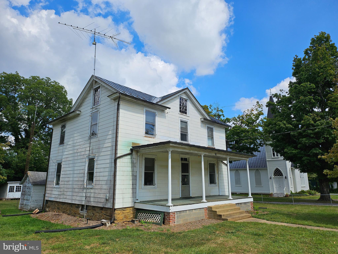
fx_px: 234
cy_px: 127
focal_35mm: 24
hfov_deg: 71.6
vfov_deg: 56.8
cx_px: 169
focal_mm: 5
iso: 50
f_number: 1.8
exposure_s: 1/5328
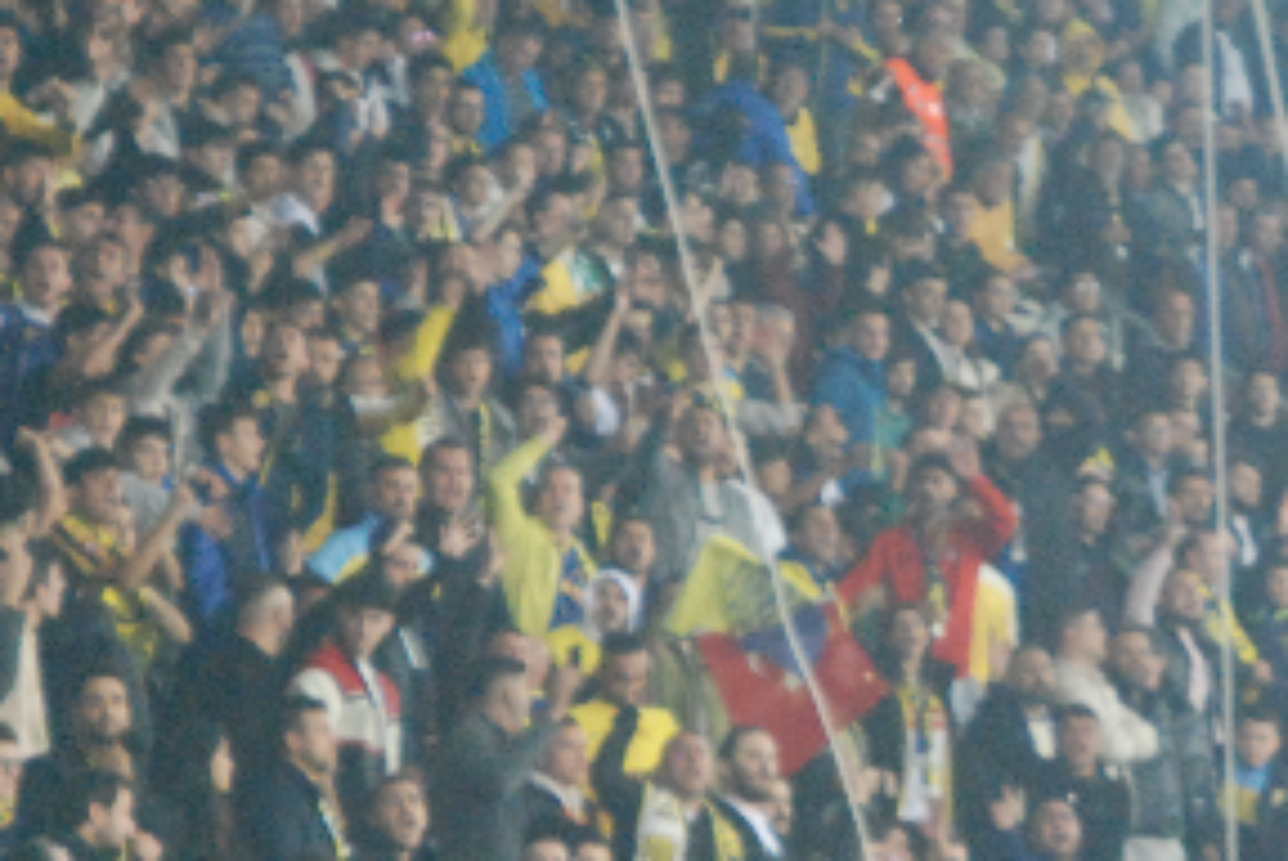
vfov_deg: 3.6
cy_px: 742
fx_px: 13788
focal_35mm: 385
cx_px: 1185
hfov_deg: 5.3
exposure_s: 1/125
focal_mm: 92
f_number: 5.6
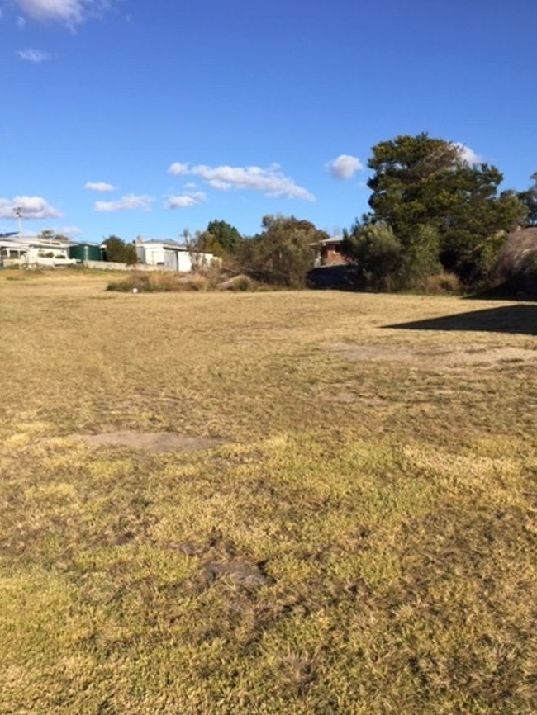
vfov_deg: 55.3
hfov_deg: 42.9
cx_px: 290
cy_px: 370
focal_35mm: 33
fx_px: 682
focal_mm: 4.15
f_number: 2.2
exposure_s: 1/1883
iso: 32
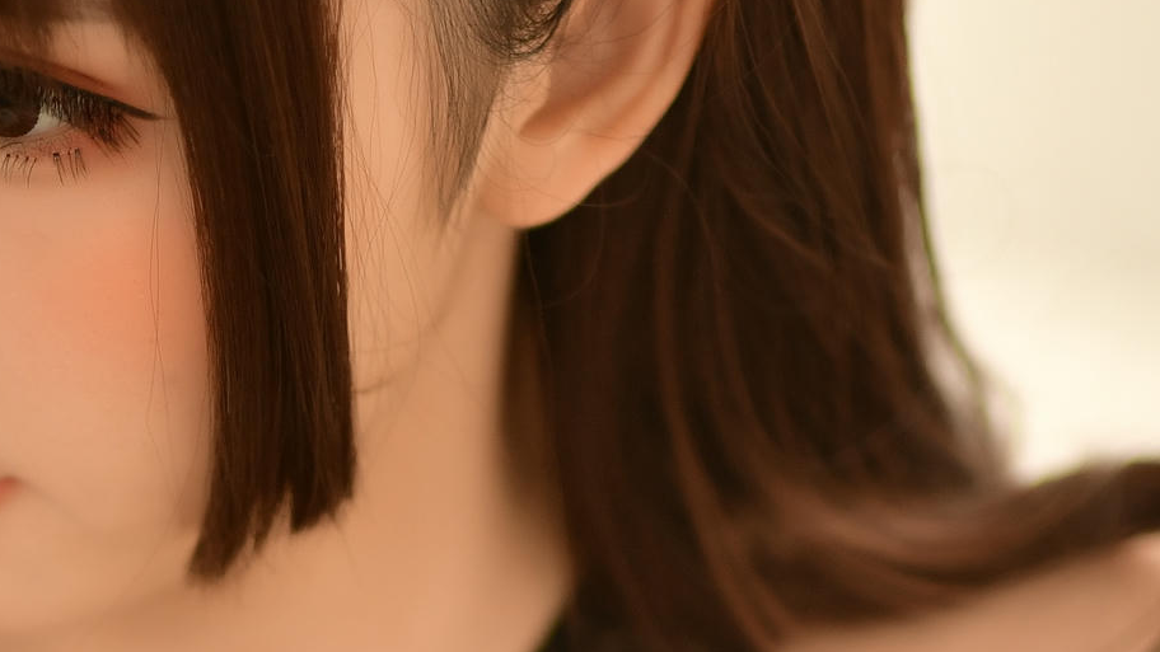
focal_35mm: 237
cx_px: 154
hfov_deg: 9.1
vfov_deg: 5.0
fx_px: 7290
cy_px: 1408
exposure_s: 1/500
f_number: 1.4
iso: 200
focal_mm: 50
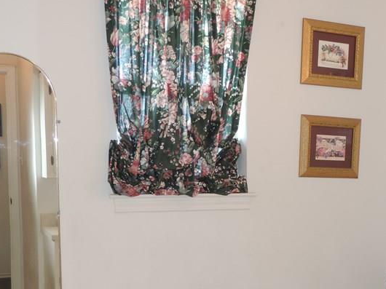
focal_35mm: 58
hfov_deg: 32.8
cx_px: 273
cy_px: 242
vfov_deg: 24.7
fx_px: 646
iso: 200
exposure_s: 1/30
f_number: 3.1
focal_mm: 5.3
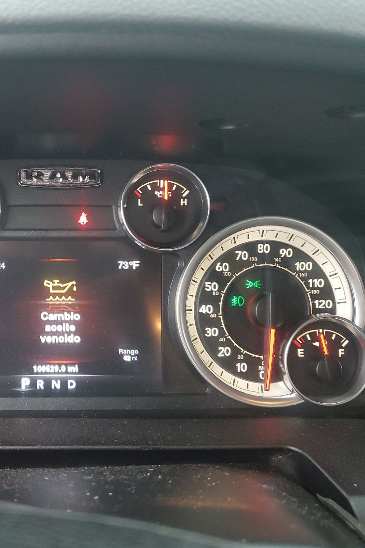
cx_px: 44
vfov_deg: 51.9
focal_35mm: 37
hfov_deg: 34.2
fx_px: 562
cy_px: 269
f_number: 1.5
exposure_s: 1/60.2
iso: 194
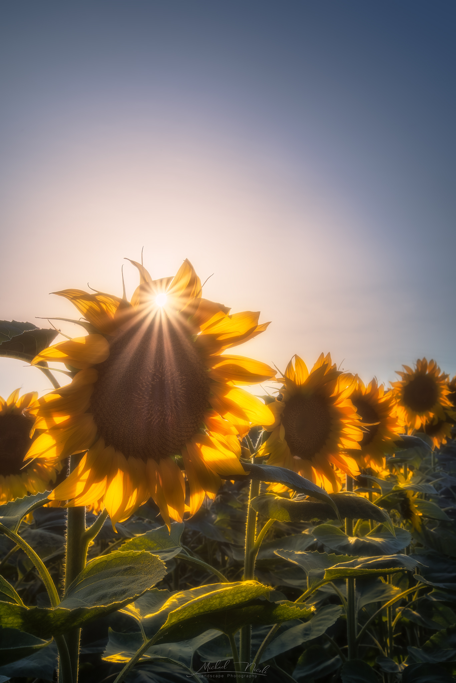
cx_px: 228
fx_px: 987
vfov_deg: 38.2
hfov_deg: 26.0
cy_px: 342
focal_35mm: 52
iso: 100
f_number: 22
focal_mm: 52
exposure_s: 1/320
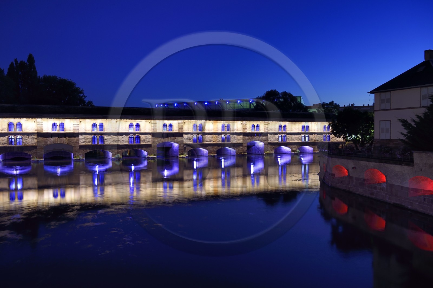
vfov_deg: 41.1
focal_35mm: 32
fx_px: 385
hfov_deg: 58.7
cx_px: 216
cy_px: 144
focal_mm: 32
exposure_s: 2
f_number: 7.1
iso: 250
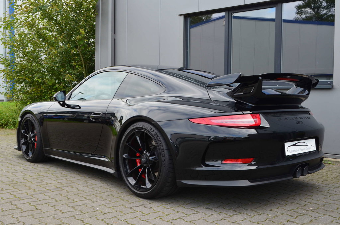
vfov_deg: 34.1
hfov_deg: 49.6
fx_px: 368
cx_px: 170
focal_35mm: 39
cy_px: 112
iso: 400
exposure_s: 1/50
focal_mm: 26
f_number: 10
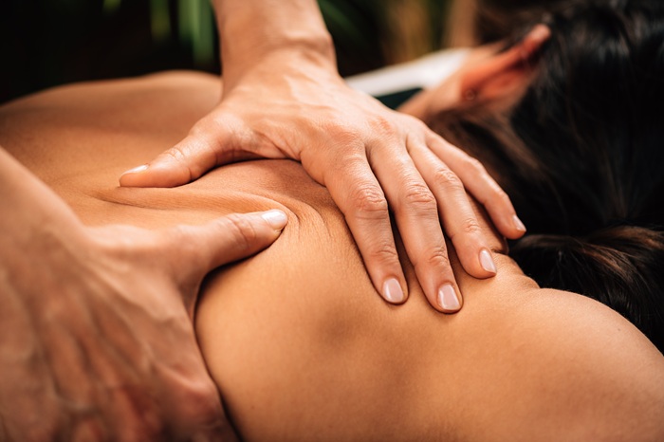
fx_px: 1936
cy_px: 221
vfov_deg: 13.0
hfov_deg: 19.5
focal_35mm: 105
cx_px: 332
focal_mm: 105
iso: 64
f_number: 4
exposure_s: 1/160
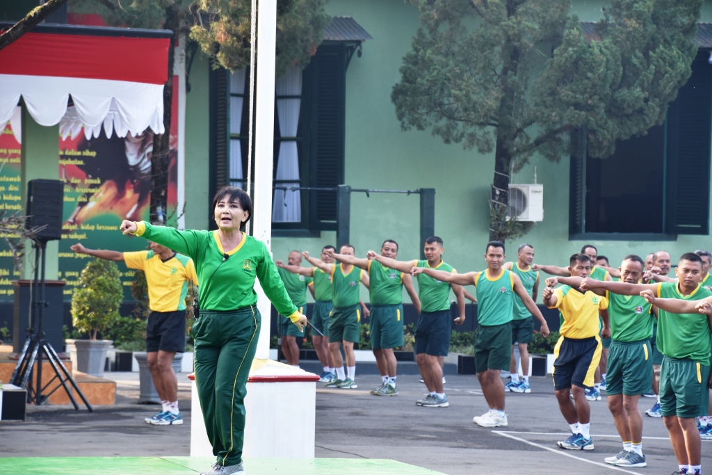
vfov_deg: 9.2
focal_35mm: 150
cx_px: 356
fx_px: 2967
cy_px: 238
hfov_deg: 13.7
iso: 400
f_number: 6.3
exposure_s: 1/160
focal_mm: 100
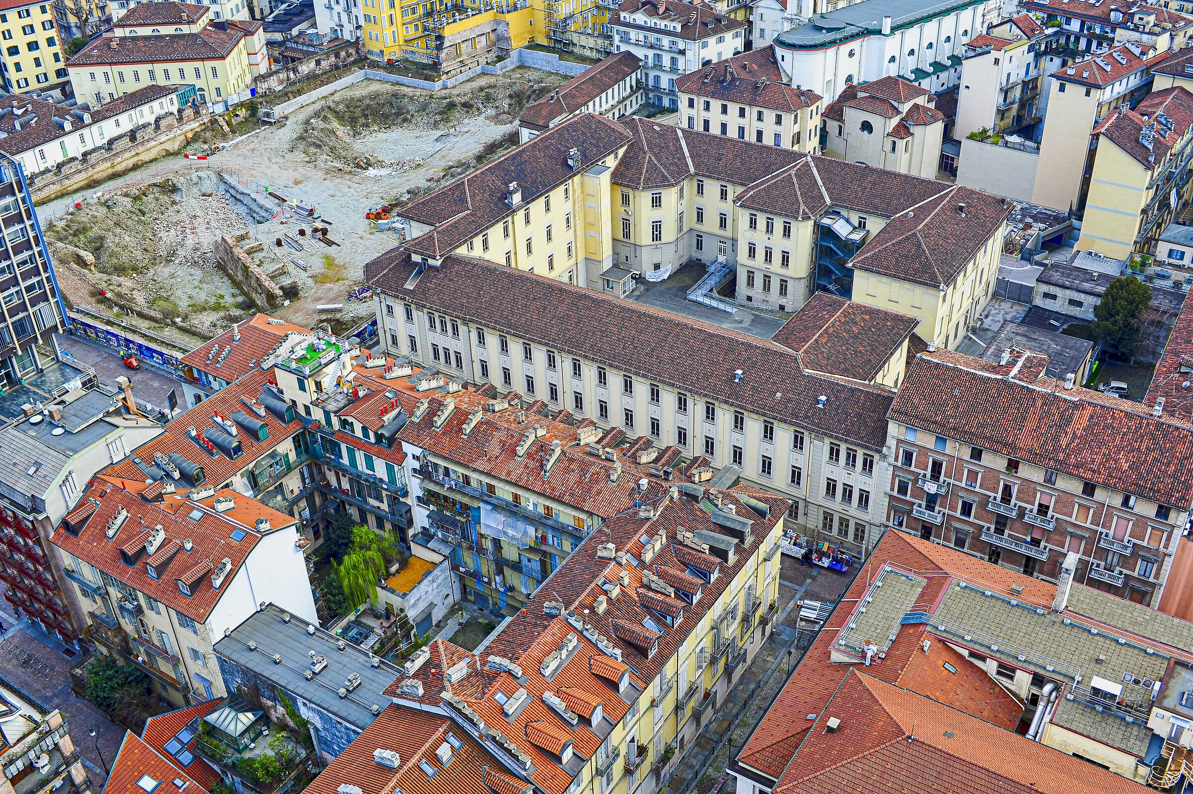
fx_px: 1159
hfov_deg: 54.5
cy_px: 397
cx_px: 596
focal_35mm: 35
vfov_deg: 37.8
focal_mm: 35
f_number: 7.1
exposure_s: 1/100
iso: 320
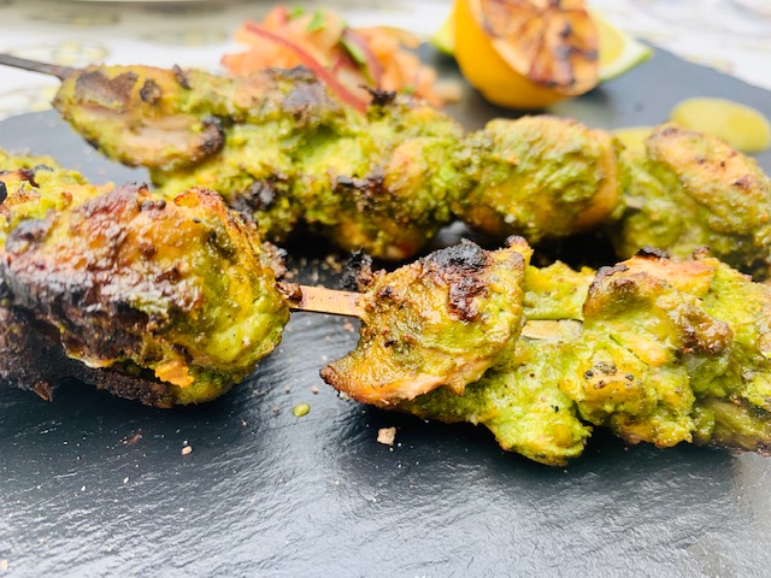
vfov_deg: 53.1
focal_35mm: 26
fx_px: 579
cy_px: 289
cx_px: 386
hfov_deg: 67.3
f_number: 1.8
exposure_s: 1/262
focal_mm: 4.25
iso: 25
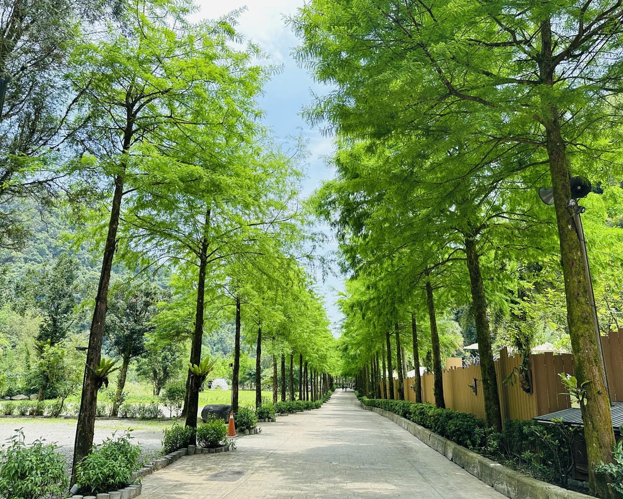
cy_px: 241
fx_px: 479
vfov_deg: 54.9
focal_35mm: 26
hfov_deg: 66.0
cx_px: 319
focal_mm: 6.86
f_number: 1.78
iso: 80
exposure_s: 1/1321
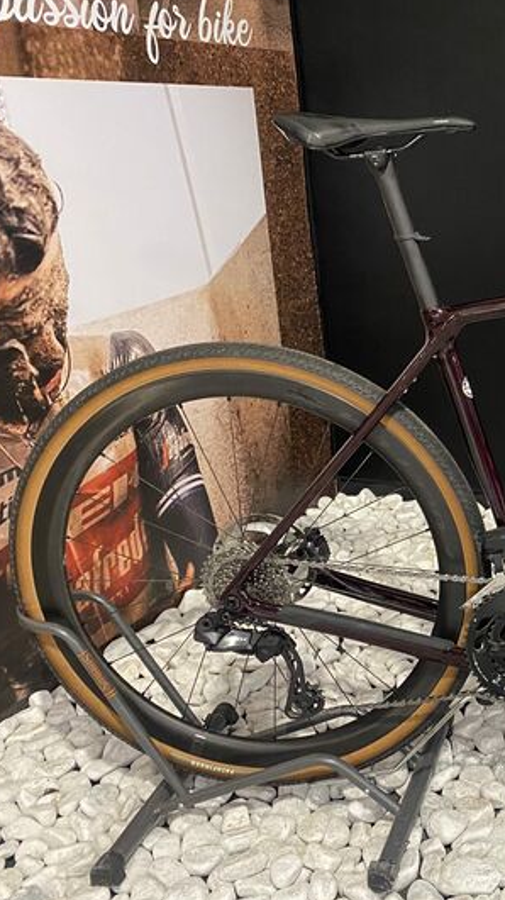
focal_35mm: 41
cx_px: 603
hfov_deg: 25.9
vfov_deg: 49.4
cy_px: 461
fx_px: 978
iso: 400
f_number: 1.8
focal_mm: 4.25
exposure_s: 1/50
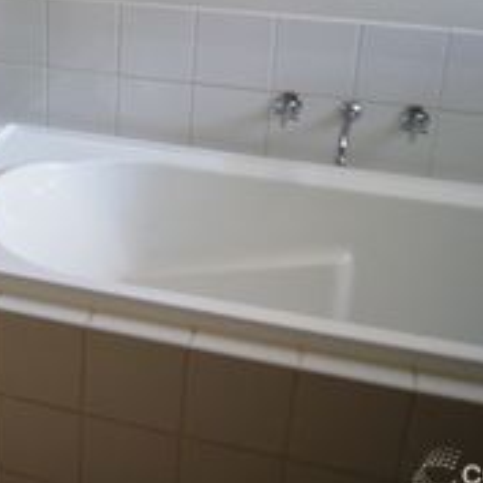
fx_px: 963
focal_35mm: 61
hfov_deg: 26.5
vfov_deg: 27.6
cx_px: -8
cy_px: 102
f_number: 3.5
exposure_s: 1/30
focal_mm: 18
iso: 500
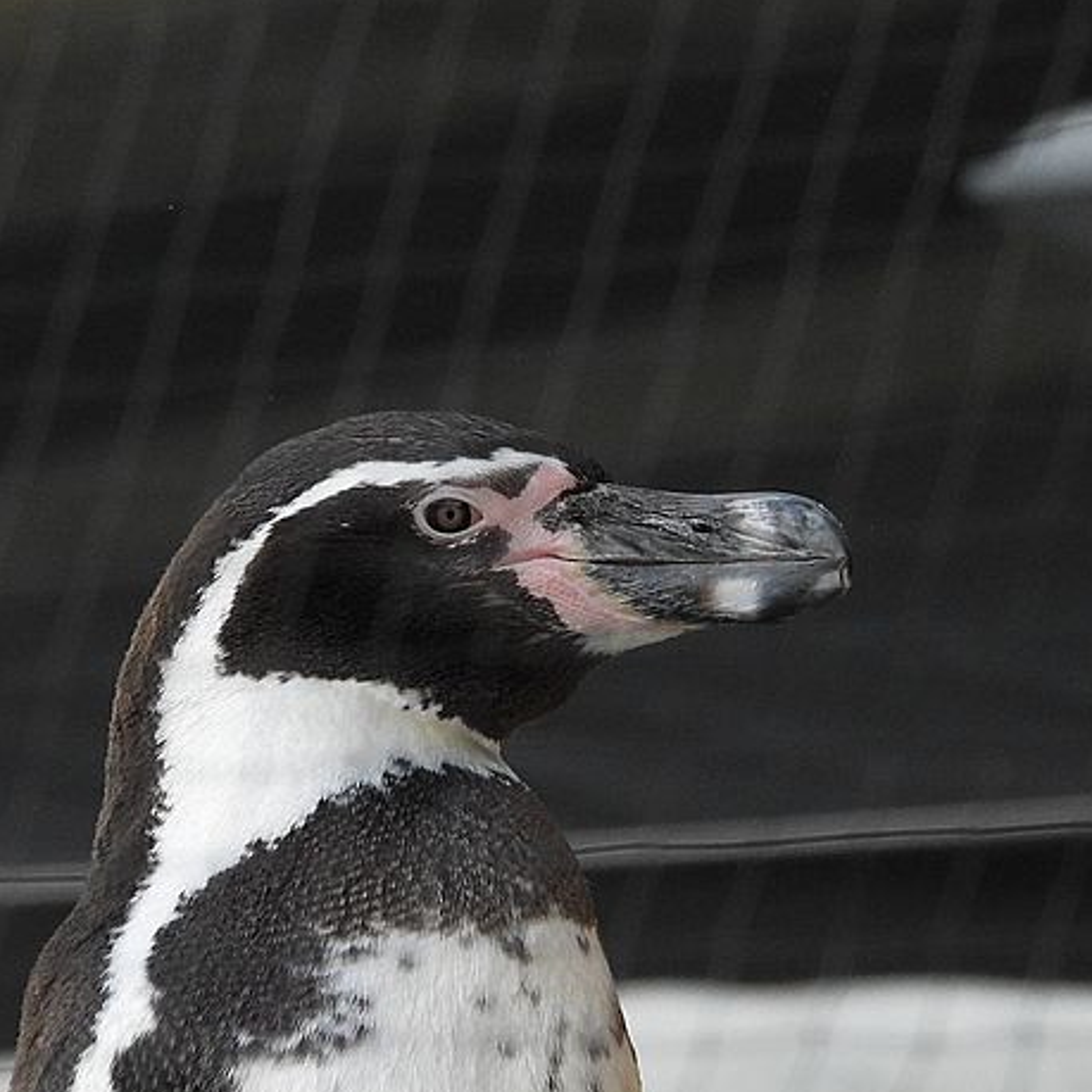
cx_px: 547
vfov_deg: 2.5
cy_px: 585
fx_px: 24733
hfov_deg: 2.5
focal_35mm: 693
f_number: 5
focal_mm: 80.3
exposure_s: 1/800
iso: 720
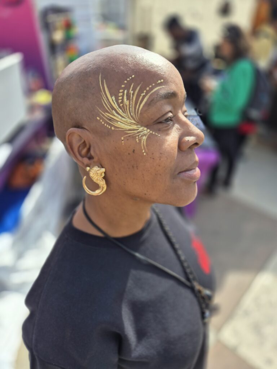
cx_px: 138
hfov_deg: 58.9
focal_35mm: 23
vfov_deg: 73.9
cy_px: 184
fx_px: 245
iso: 64
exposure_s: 1/850
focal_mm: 5.4
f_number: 1.8
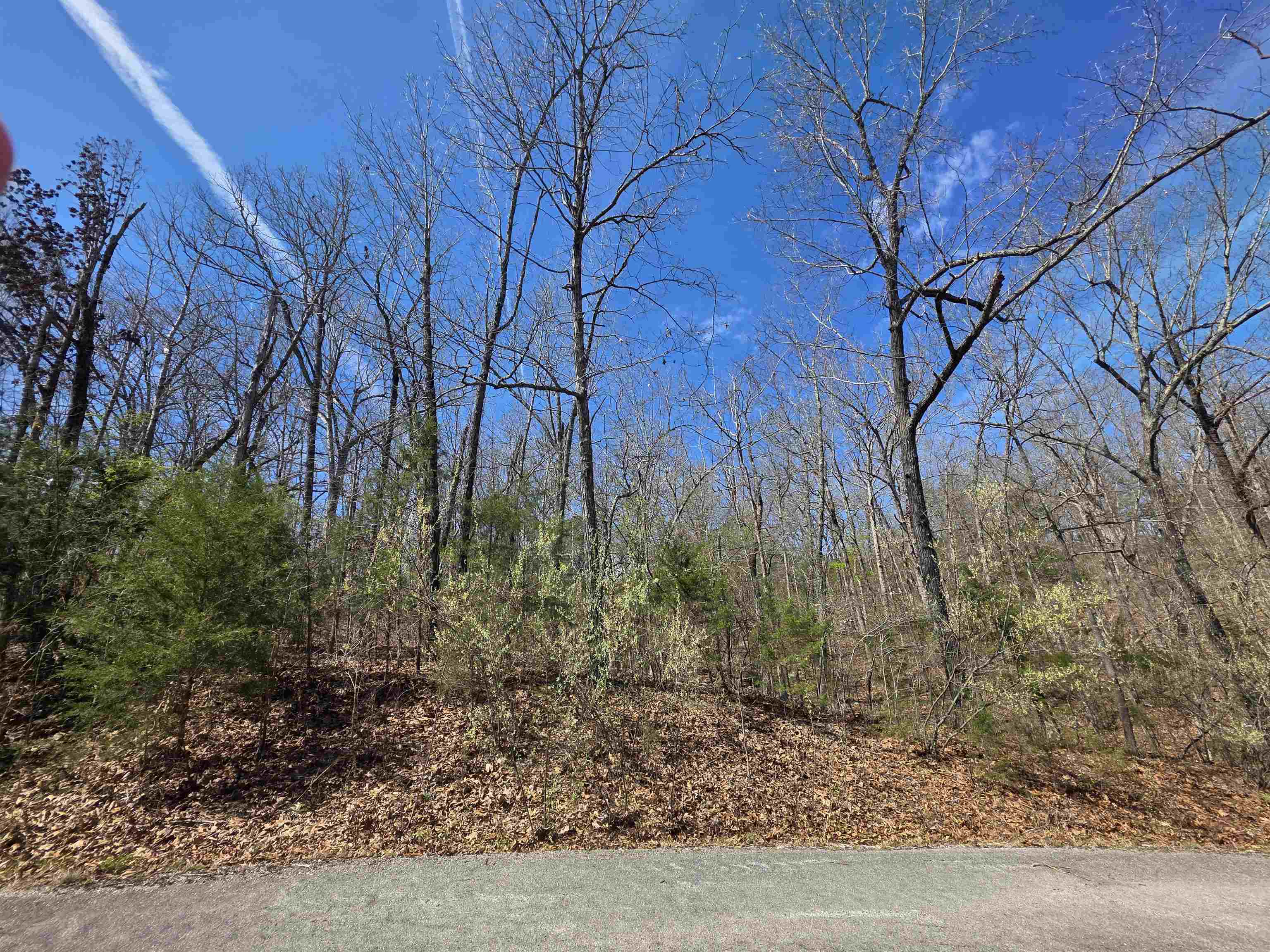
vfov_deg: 89.9
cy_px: 476
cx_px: 635
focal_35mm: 13
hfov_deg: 106.2
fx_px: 477
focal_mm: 2.2
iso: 40
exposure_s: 1/1176
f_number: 1.9
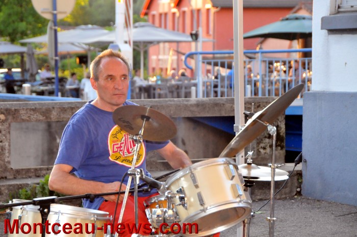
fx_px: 1560
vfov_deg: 8.7
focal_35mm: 158
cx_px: 178
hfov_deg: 13.1
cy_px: 118
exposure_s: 1/250
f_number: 8
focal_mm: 105
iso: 3200
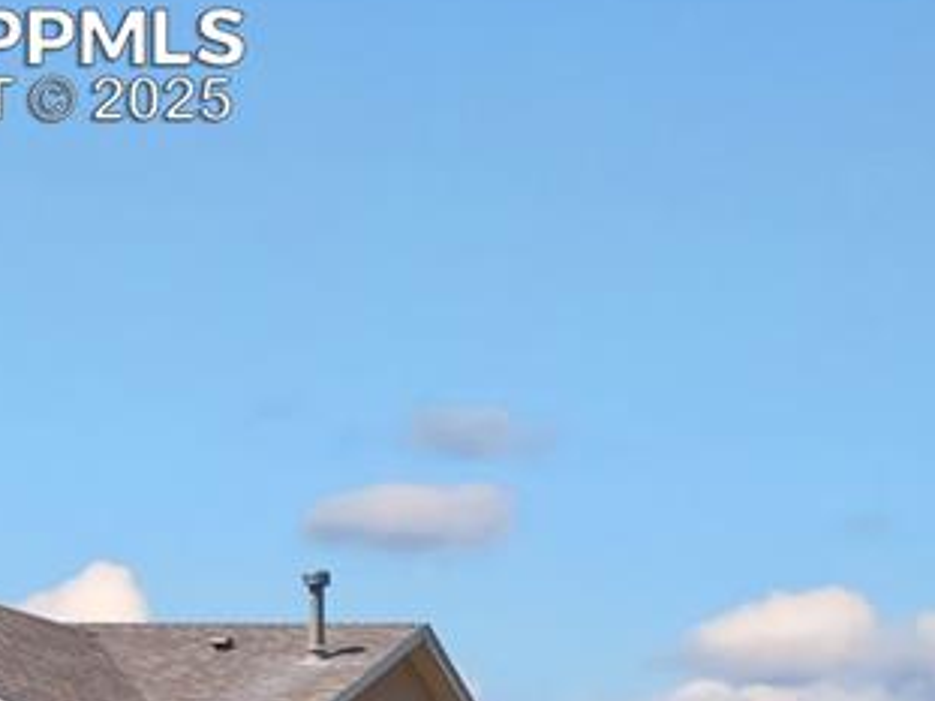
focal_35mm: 79
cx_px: 1182
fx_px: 2133
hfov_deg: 22.4
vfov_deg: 16.6
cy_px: 1107
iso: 100
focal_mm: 4.39
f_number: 2.8
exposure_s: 1/60
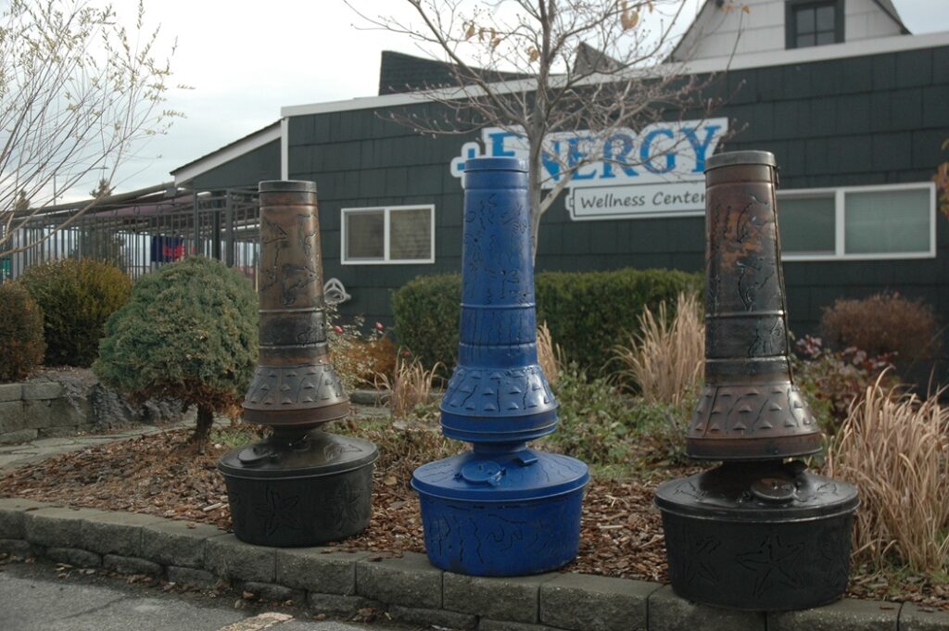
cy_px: 316
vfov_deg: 33.0
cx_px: 474
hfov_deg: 48.0
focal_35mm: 40
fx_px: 1067
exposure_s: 1/640
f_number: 3.8
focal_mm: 27
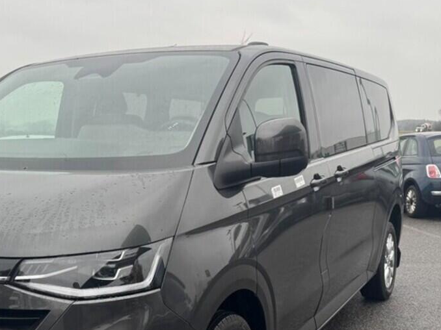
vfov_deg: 28.4
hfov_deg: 36.9
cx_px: 132
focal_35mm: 51
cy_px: 211
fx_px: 649
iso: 80
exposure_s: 1/279
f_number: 1.78
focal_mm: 6.76
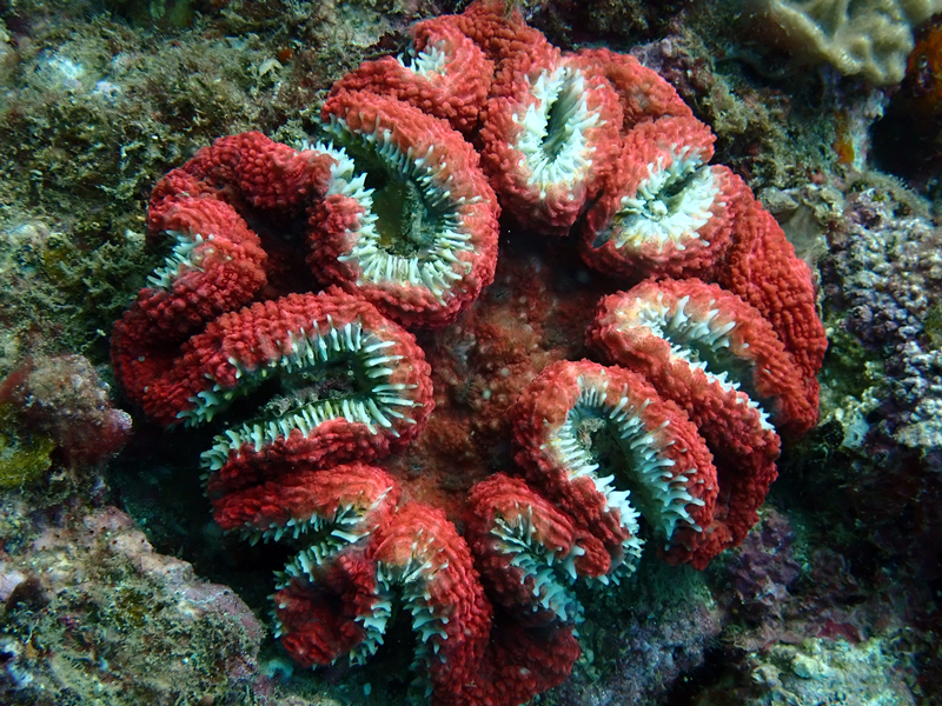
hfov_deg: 35.5
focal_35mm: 54
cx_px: 471
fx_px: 1469
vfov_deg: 27.0
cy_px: 353
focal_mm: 9.65
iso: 200
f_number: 4.5
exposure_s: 1/100
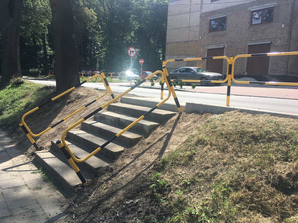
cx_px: 149
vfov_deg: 48.2
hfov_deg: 61.7
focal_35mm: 29
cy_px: 112
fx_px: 250
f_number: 2.2
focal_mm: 4.15
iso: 25
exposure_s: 1/1099
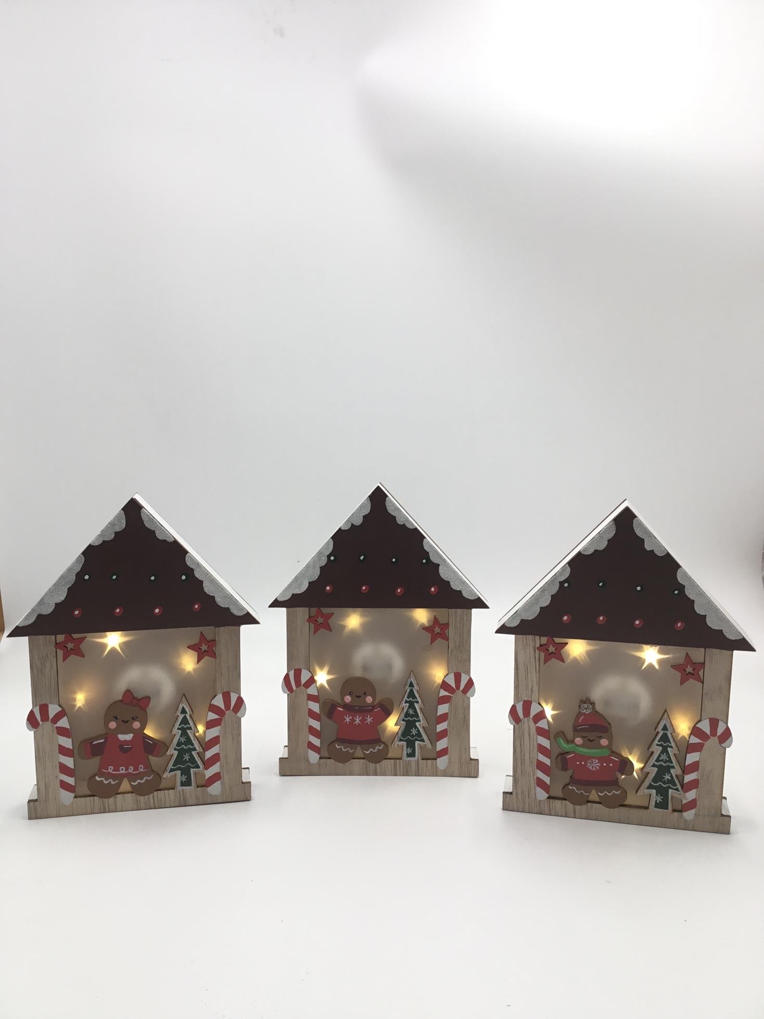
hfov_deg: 45.4
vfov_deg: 58.4
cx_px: 382
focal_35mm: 31
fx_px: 912
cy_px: 510
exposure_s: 1/100
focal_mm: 3.3
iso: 25
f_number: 2.4
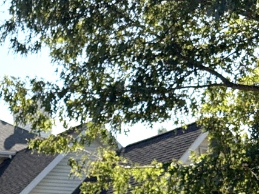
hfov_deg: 21.5
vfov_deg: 17.6
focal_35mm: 81
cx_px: -88
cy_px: 210
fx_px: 606
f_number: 1.78
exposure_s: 1/10309
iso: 80
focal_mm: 6.76
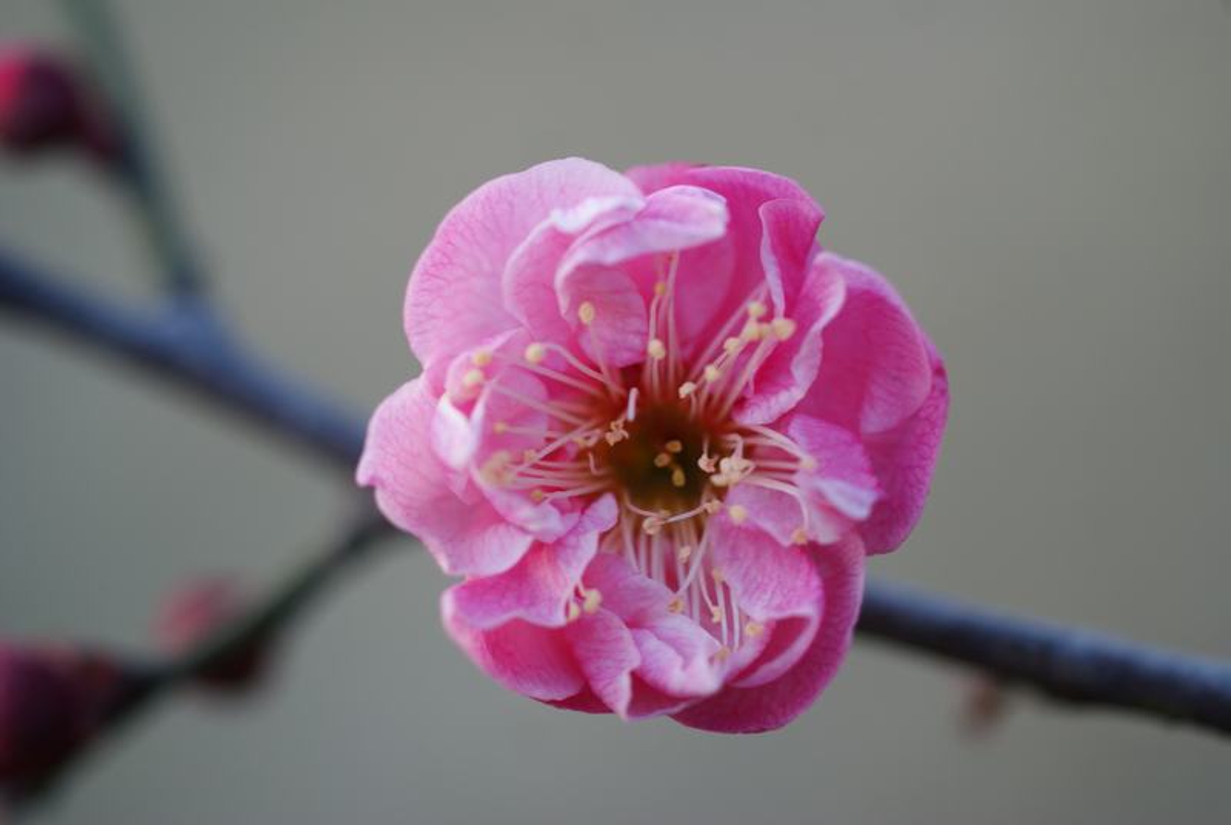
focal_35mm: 75
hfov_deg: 27.0
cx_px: 616
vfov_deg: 18.2
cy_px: 412
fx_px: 2568
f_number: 2.8
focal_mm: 50
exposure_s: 1/80
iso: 125
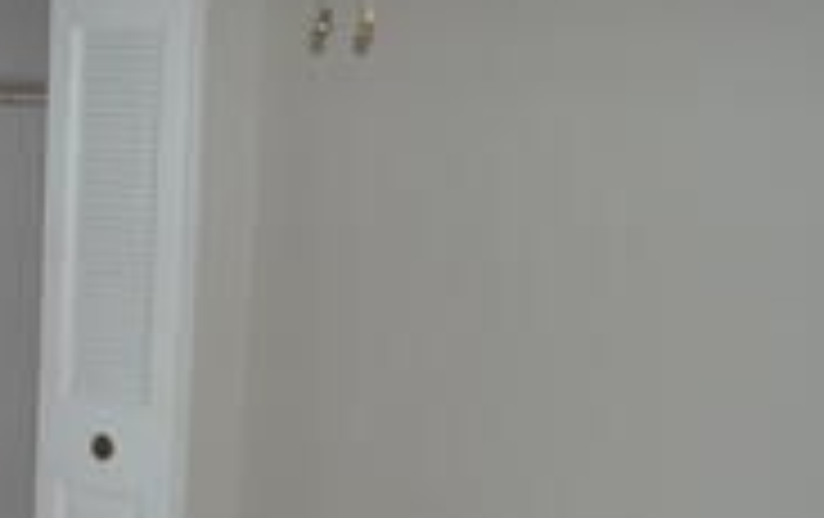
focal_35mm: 81
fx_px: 1822
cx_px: 14
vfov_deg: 16.0
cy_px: 432
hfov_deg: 24.4
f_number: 2.8
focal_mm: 5.7
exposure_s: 1/60
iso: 200
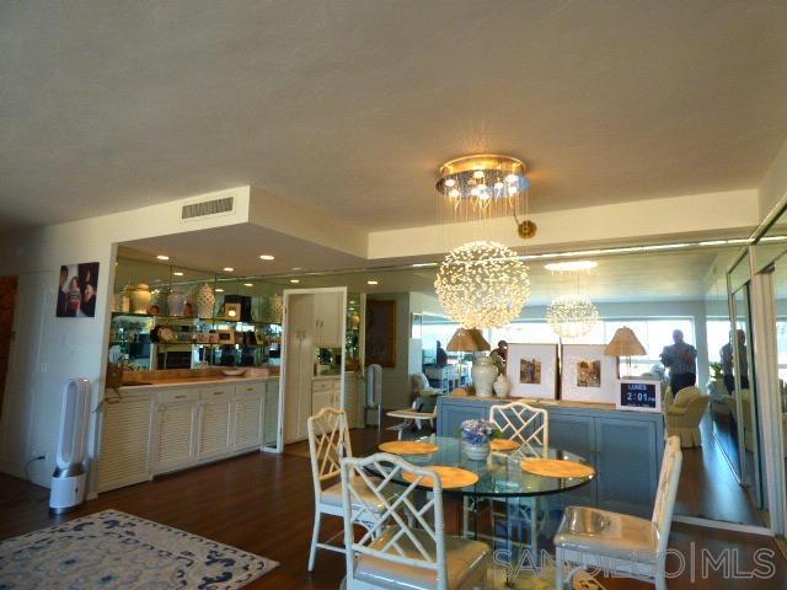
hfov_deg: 81.7
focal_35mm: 20
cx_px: 394
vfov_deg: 66.0
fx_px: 455
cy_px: 295
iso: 320
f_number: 2.8
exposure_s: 1/60
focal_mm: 3.58
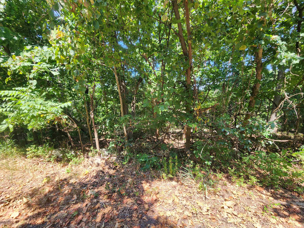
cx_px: 152
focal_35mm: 13
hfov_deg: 106.2
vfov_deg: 89.9
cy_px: 114
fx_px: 114
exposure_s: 1/225
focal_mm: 2.2
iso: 50
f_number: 2.2
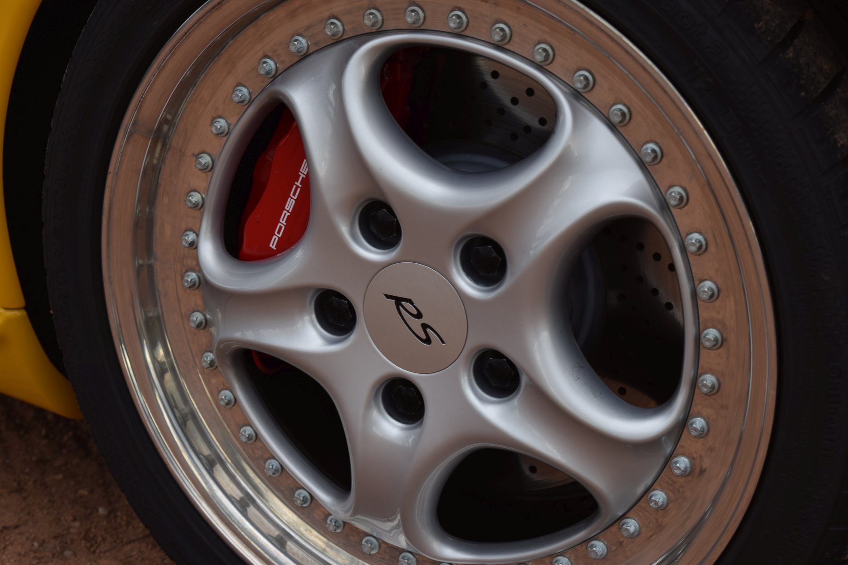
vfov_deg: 18.9
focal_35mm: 72
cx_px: 424
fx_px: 1696
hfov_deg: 28.1
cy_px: 282
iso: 100
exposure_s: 1/80
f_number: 5.3
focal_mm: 48
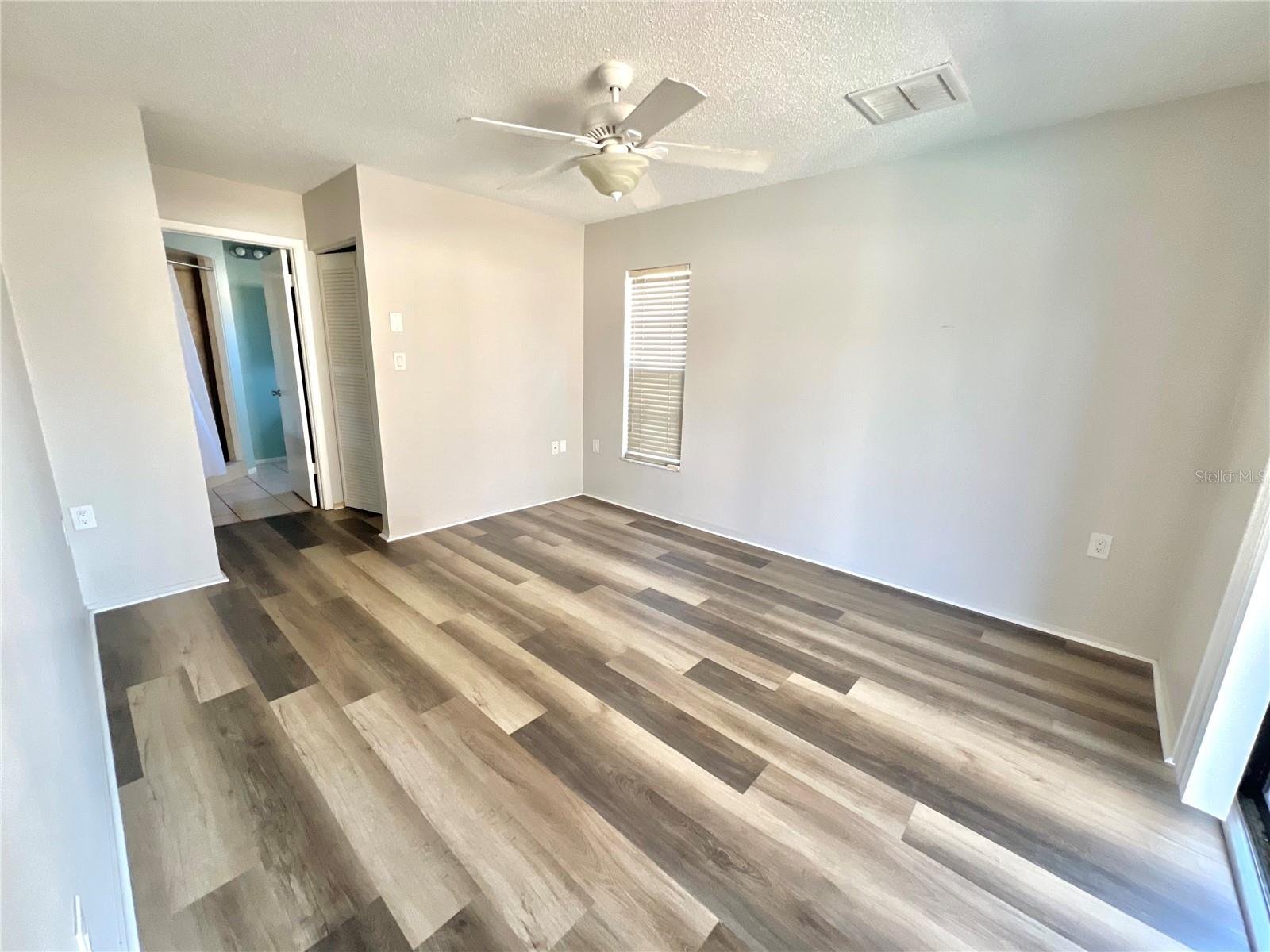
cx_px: 635
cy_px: 476
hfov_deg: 106.2
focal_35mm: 13
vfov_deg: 89.9
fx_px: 477
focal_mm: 1.57
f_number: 1.8
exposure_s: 1/99
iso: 200
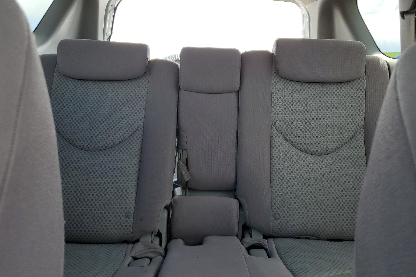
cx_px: 213
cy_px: 147
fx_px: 324
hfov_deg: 65.5
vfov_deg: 46.4
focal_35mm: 28
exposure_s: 1/357
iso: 50
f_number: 1.5
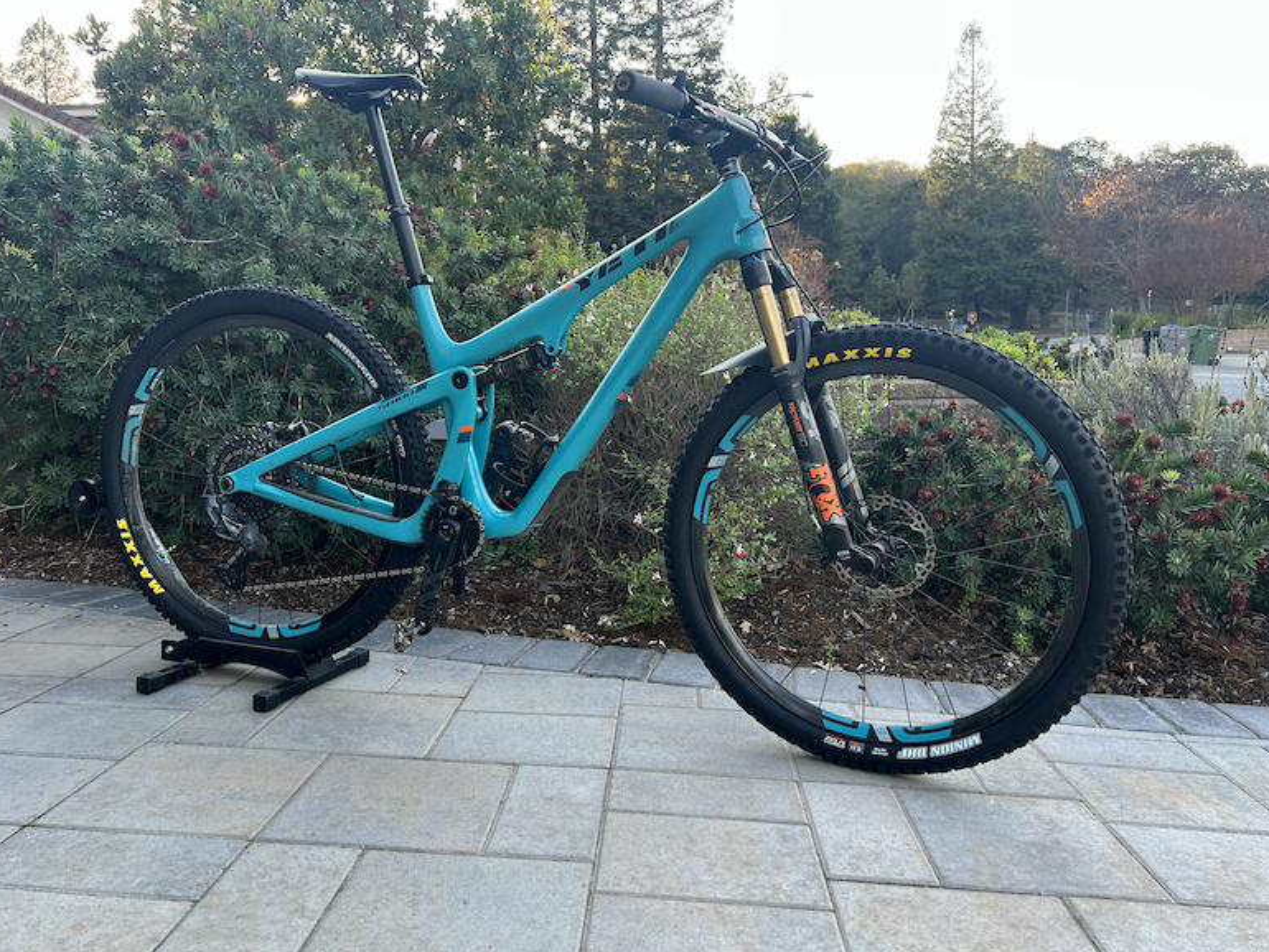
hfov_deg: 65.3
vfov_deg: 51.4
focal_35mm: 27
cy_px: 463
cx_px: 643
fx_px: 990
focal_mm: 5.7
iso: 50
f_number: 1.5
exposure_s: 1/298
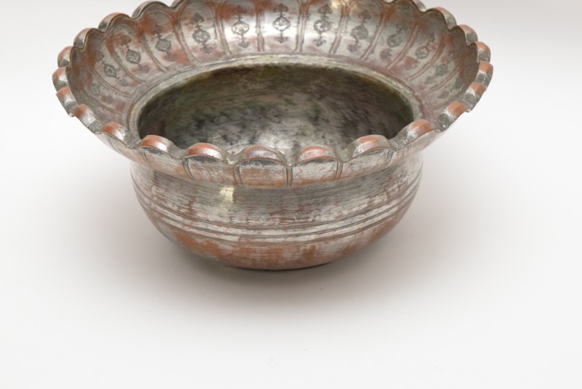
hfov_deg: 17.7
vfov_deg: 11.8
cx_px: 269
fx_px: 1871
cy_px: 130
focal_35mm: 116
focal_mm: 55
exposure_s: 1/60
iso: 2000
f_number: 5.6
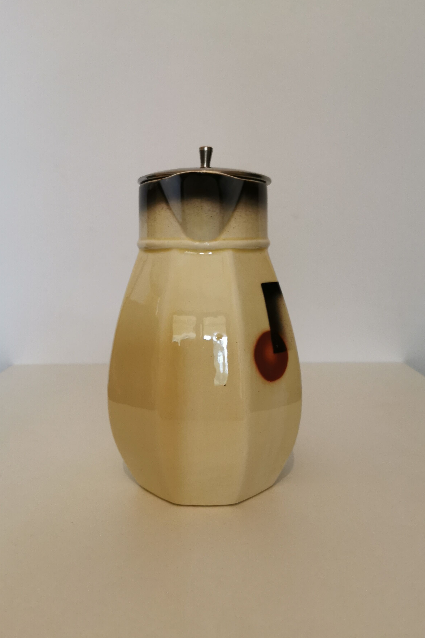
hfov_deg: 45.0
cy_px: 325
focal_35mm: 29
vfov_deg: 63.7
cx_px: 216
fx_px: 513
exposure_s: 1/50
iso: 320
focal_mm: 5.56
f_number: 1.6
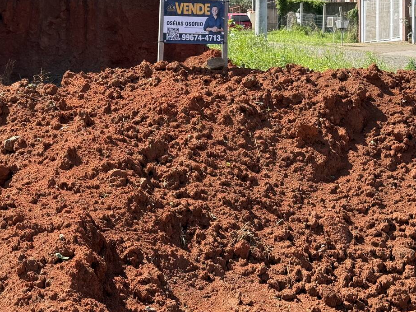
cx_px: 135
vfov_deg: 19.5
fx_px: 901
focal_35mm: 75
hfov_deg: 25.8
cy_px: 87
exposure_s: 1/1484
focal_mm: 6.76
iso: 100
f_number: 1.78
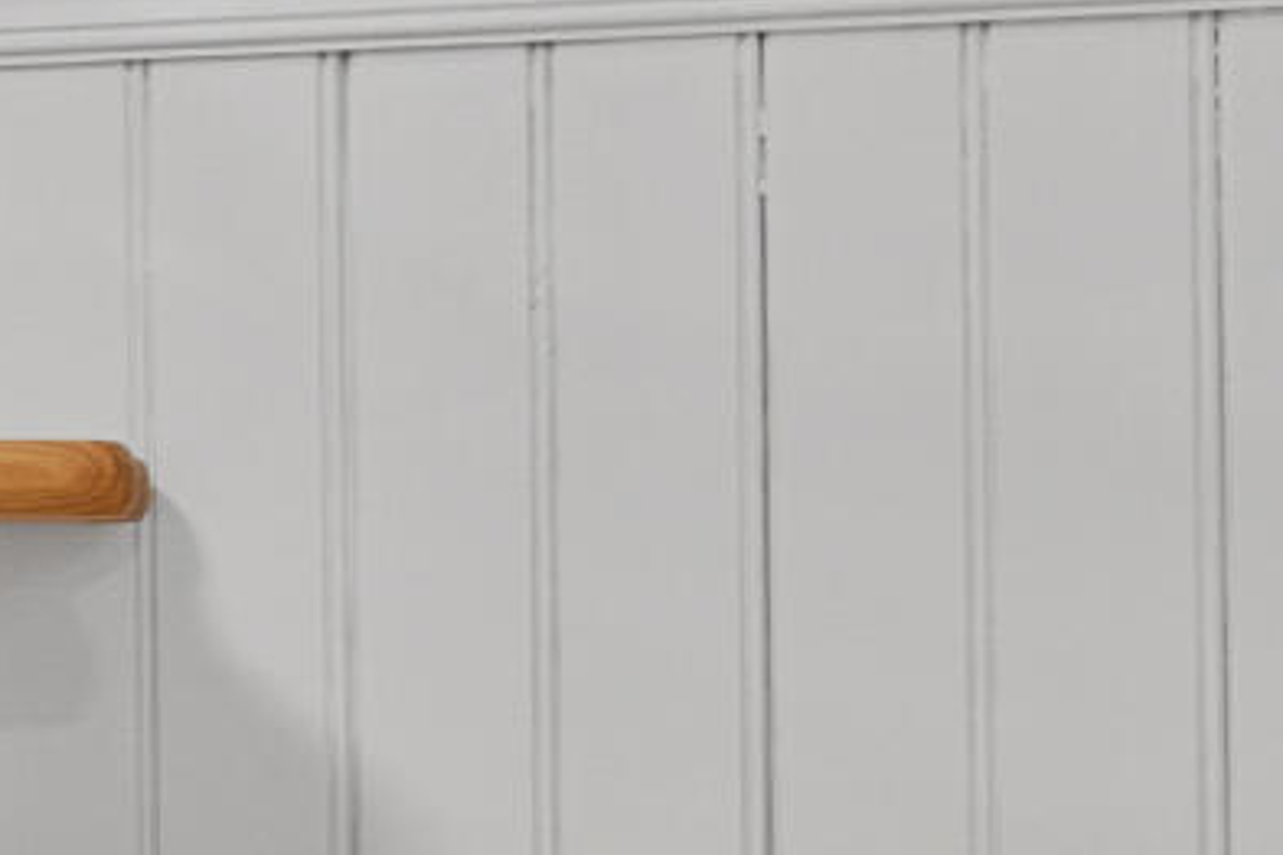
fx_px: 4348
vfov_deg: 11.2
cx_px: -3343
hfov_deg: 9.2
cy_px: 258
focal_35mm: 122
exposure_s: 1/15
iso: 640
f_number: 8
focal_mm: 16
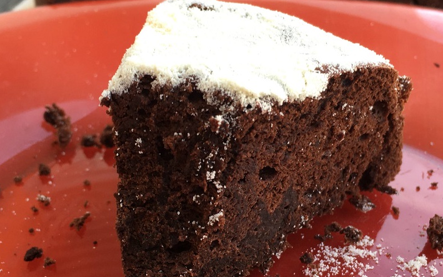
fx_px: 628
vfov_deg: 24.8
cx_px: 212
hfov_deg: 38.9
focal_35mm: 52
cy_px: 183
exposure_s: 1/50
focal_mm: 4.15
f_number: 2.2
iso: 32
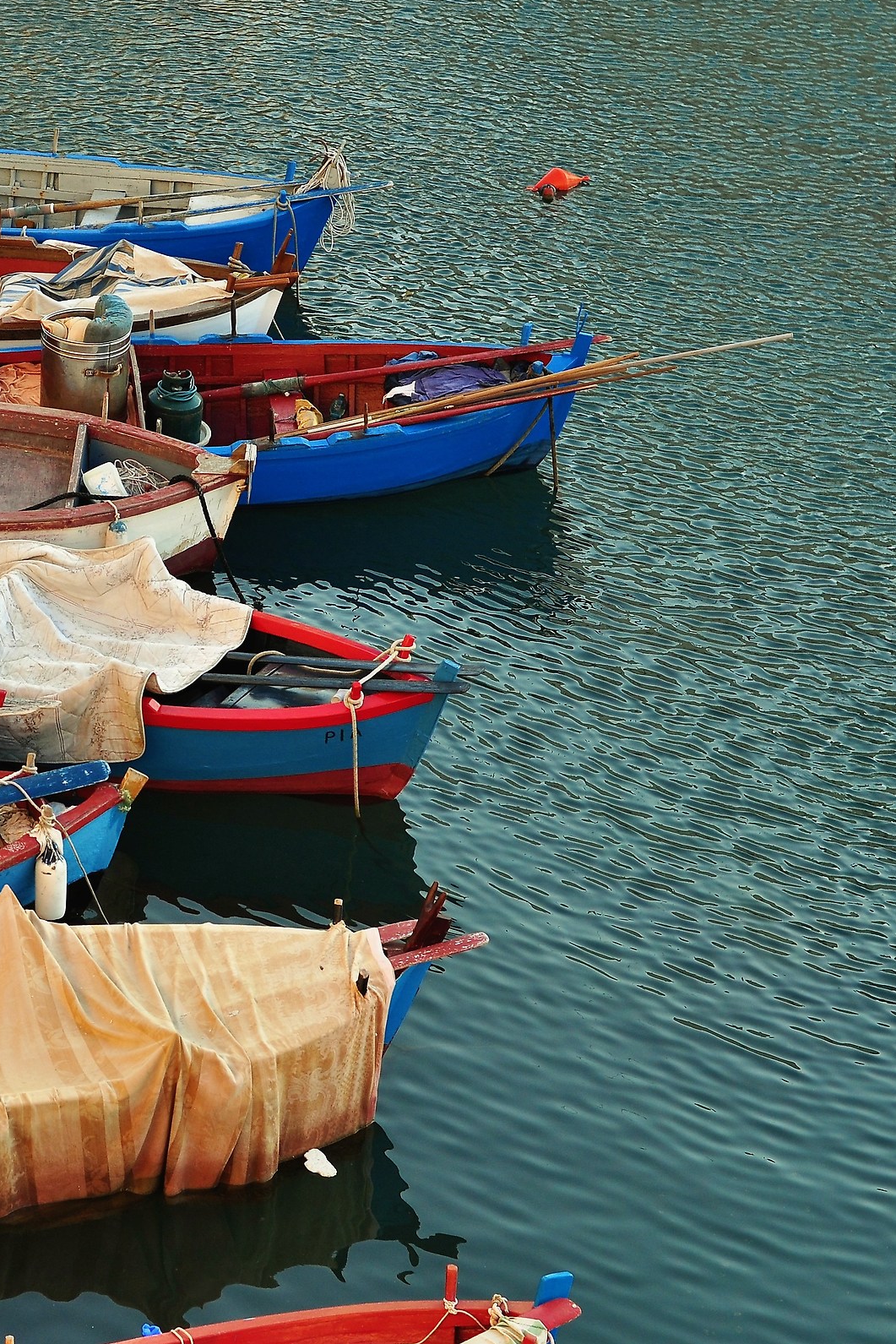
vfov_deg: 18.1
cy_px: 672
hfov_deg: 12.1
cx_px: 176
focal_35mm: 113
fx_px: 4217
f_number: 4
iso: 200
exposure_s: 1/400
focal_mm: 50
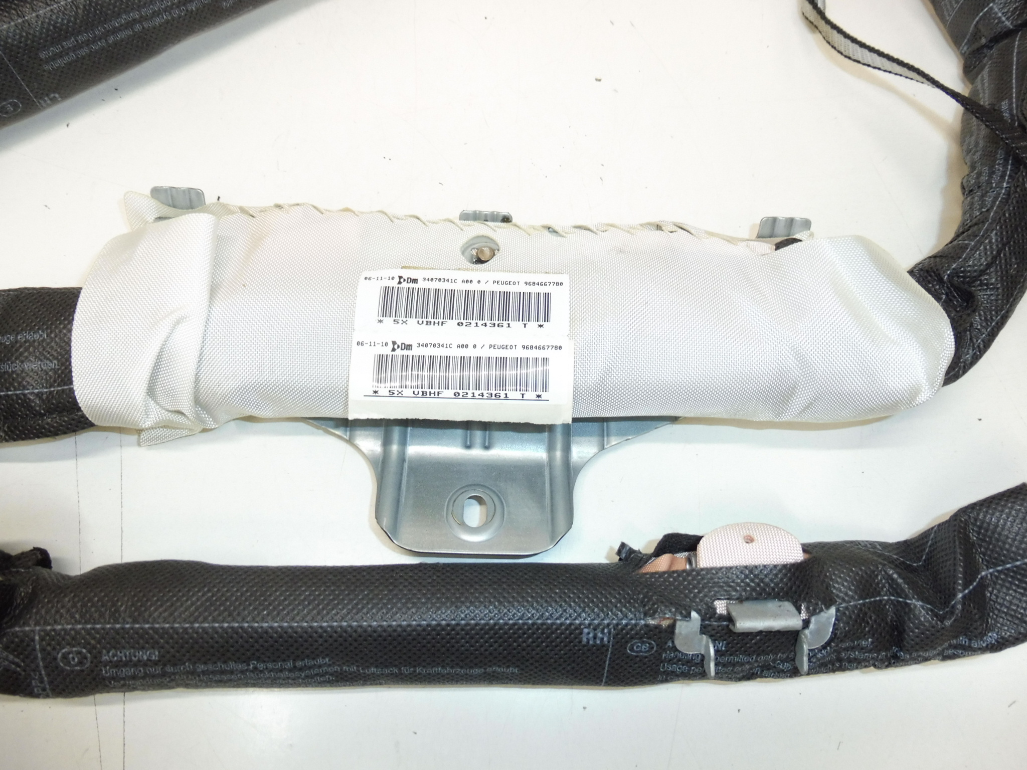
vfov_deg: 56.8
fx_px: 712
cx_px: 514
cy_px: 385
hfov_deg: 71.6
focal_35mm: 24
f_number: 3.5
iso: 200
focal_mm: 4.3
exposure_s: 1/80
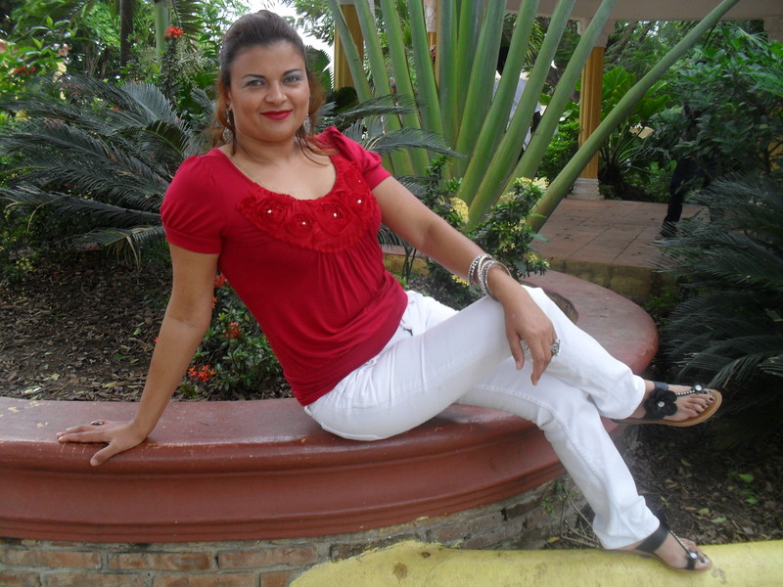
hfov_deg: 52.6
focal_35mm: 35
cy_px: 294
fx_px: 792
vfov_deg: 40.7
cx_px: 392
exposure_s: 1/90
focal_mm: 6.3
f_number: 3.2
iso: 100
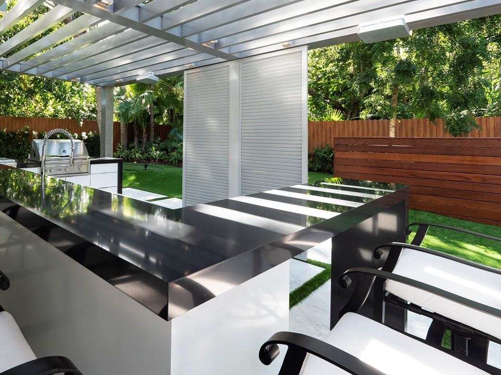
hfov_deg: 76.4
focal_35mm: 21
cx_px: 166
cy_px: 134
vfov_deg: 62.3
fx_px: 304
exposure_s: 1/100
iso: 400
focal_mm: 7
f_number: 5.6
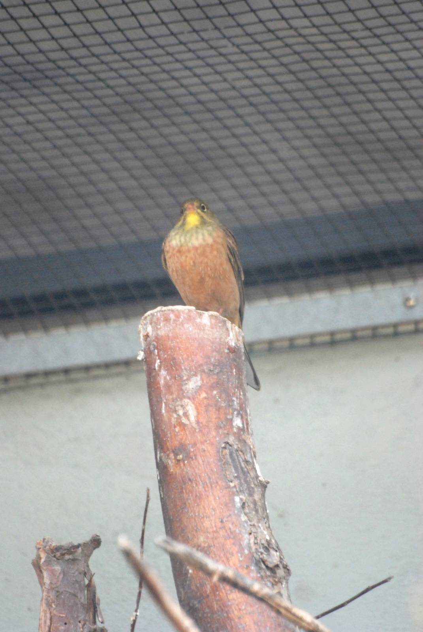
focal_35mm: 450
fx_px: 7908
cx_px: 212
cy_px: 316
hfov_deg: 3.1
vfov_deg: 4.6
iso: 1000
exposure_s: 1/125
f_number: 5.6
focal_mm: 300
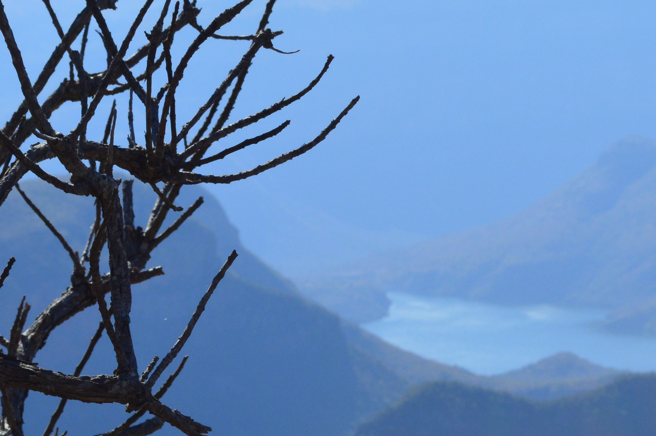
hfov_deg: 11.9
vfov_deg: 7.9
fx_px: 3150
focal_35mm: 173
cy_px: 126
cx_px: 417
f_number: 11
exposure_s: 1/500
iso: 360
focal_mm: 44
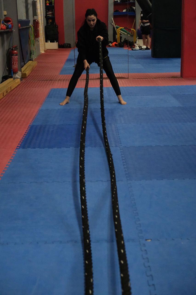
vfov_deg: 35.6
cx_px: 98
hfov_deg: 24.2
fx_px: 457
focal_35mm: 56
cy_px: 148
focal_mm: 37.4
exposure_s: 1/500
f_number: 3.6
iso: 8000
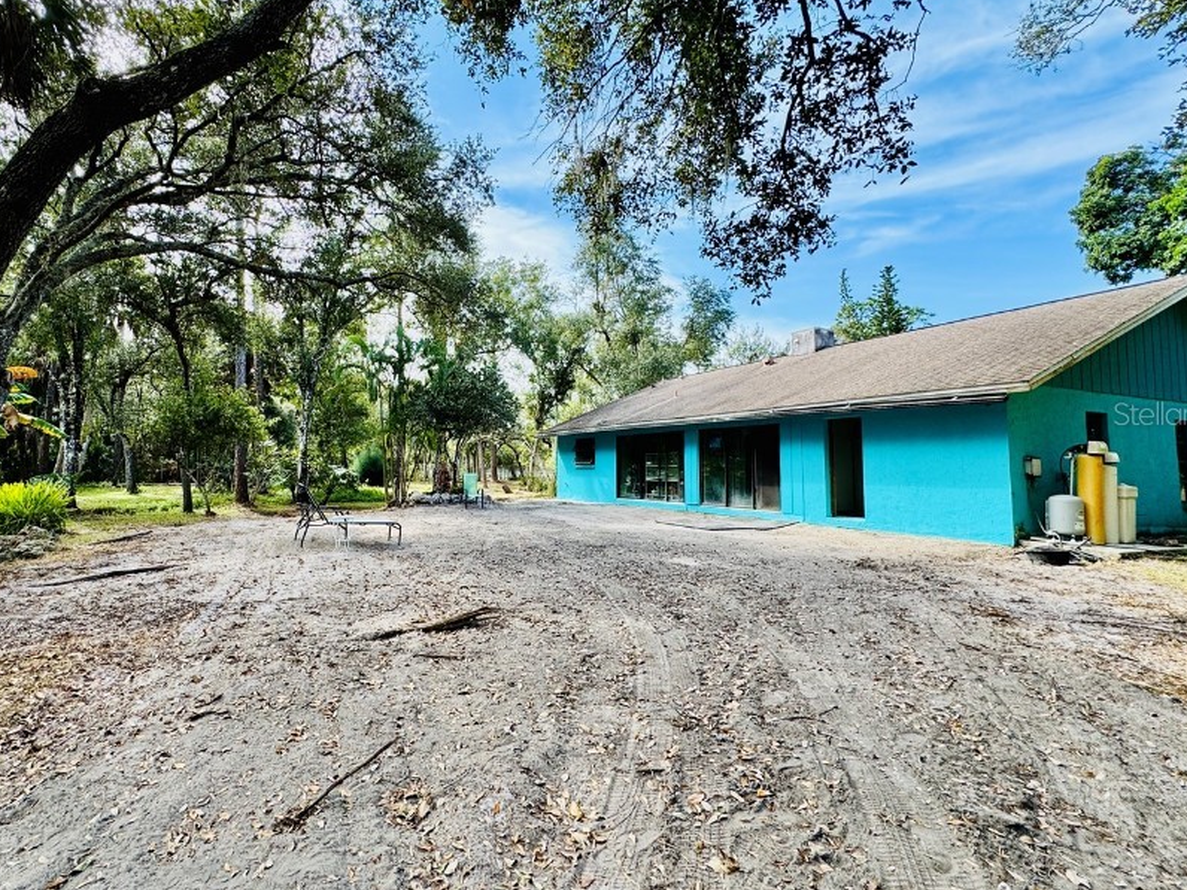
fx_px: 617
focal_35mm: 18
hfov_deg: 86.9
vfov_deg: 71.5
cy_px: 413
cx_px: 491
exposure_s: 1/334
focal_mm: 2.22
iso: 40
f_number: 2.2
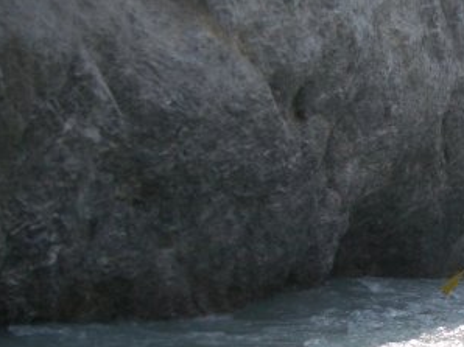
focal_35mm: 94
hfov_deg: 19.8
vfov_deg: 15.7
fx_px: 1259
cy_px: 181
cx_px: 533
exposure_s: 1/400
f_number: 4.3
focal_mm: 5.8
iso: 50
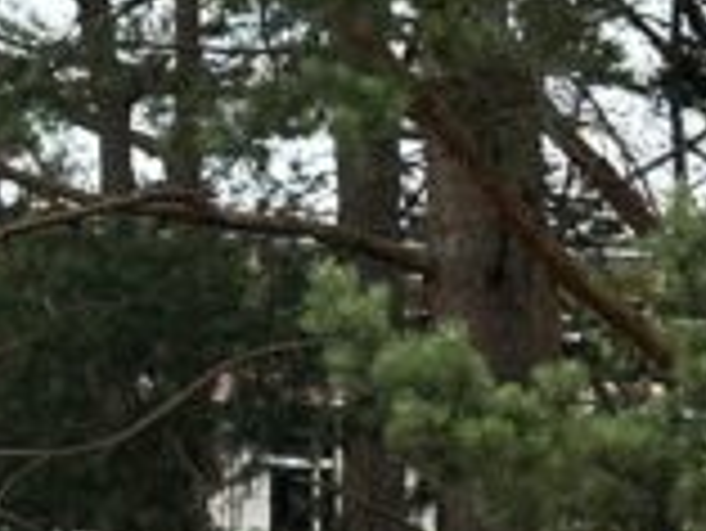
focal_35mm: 313
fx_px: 6389
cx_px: -1210
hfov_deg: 6.0
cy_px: 886
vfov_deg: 4.7
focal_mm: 6.86
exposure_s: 1/1171
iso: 64
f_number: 1.78
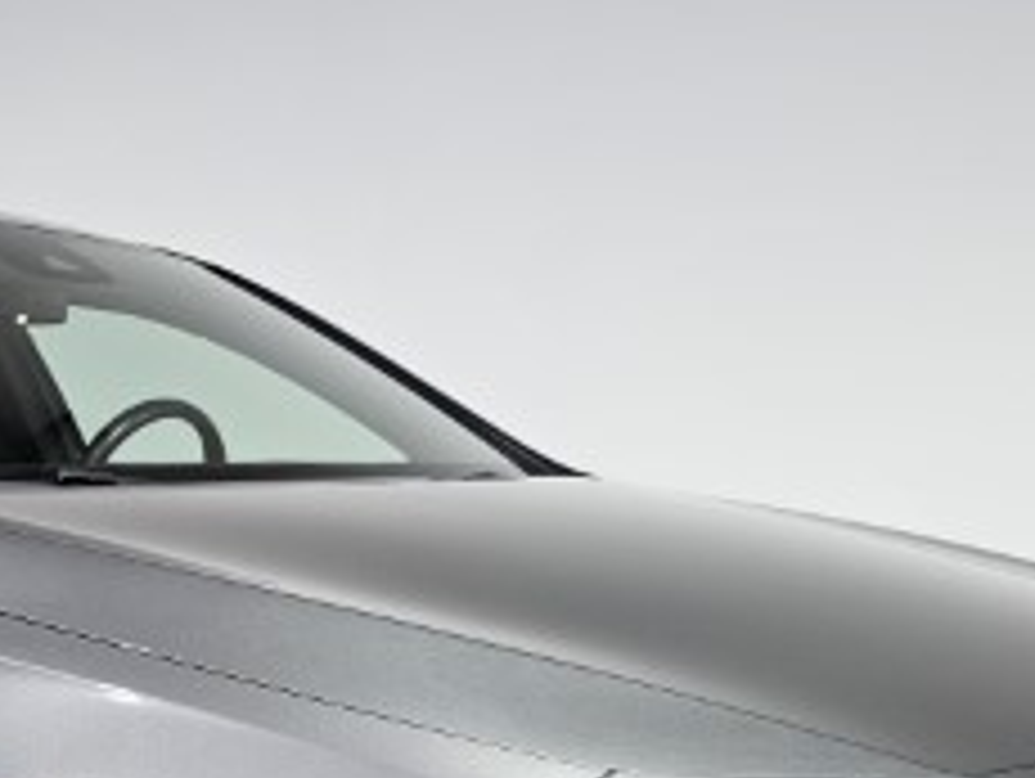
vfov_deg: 21.3
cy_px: 949
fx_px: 1916
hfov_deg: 29.5
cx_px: 207
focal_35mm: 64
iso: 160
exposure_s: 1/100
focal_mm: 6.3
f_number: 1.7
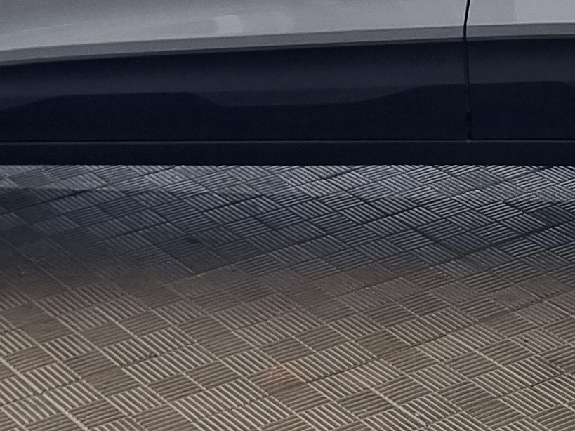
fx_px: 2109
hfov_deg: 15.5
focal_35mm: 127
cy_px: -230
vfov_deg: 11.2
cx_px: 367
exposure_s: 1/444
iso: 50
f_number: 1.8
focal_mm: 5.4
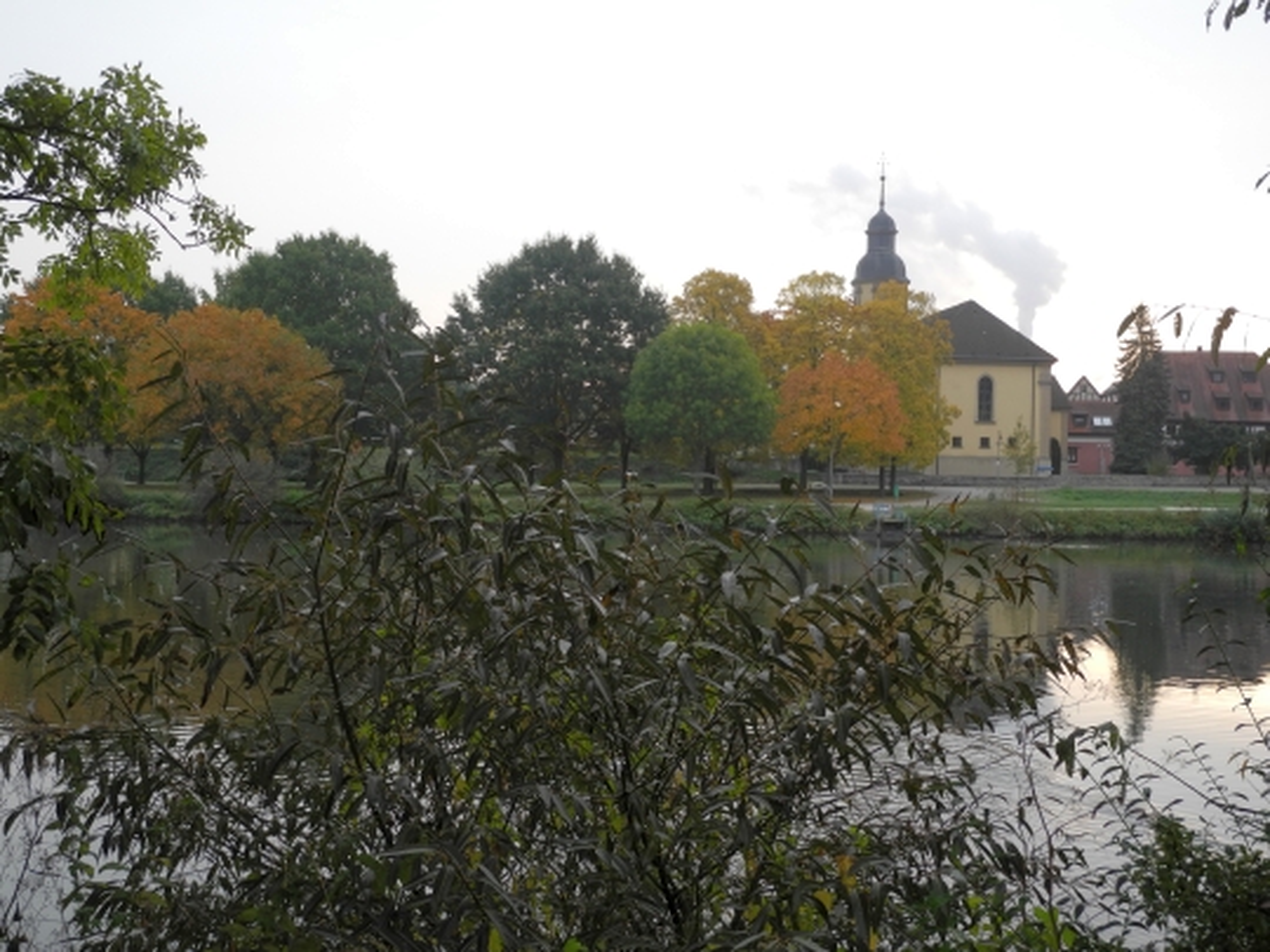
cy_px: 476
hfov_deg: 42.1
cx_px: 635
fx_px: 1651
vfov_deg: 32.2
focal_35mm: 45
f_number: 3.2
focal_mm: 9.7
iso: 100
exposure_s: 1/160
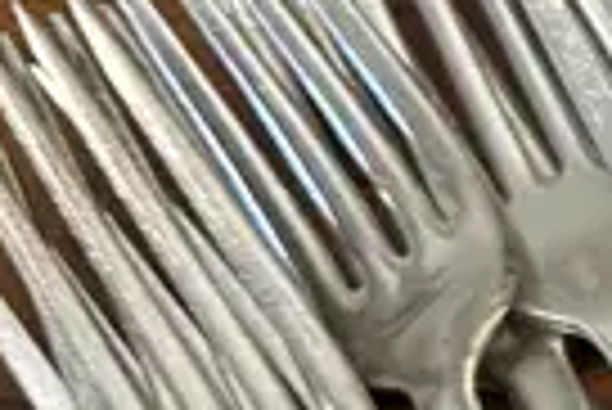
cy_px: 590
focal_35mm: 188
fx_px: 3199
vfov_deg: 7.2
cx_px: 1786
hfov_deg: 9.0
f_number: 1.78
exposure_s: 1/50
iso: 200
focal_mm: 6.86
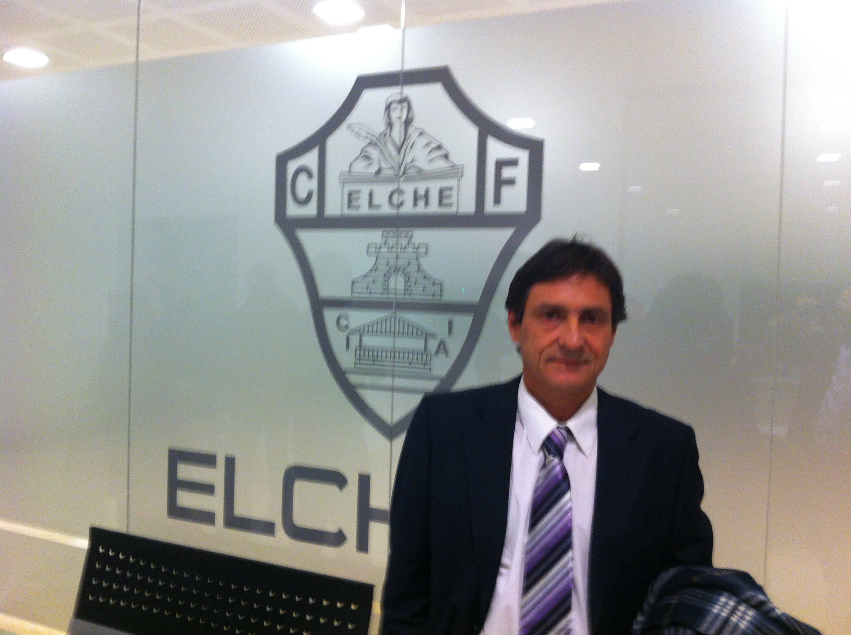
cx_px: 426
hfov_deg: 52.7
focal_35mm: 35
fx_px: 859
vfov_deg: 40.6
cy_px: 318
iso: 125
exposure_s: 1/15
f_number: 2.8
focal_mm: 3.85
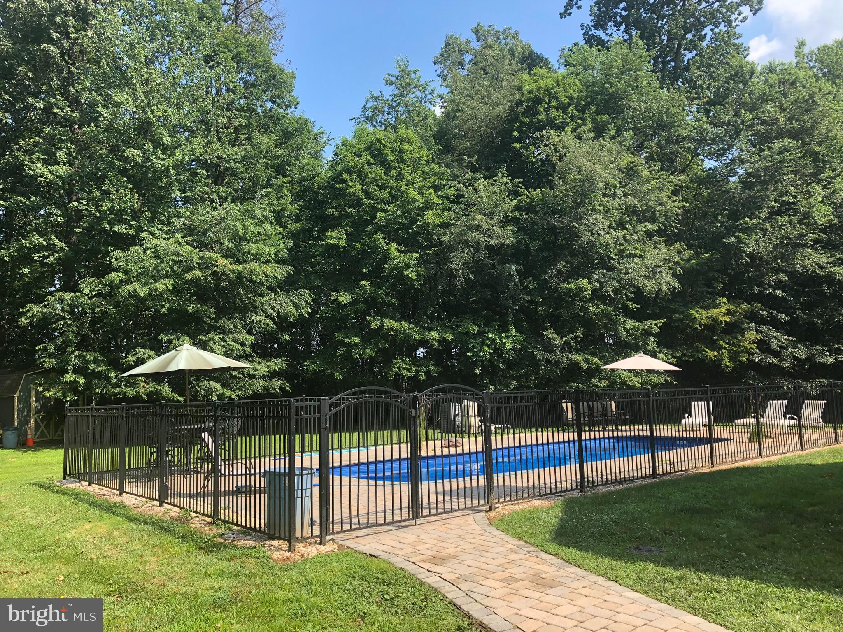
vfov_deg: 49.7
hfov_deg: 63.4
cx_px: 422
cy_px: 316
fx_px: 682
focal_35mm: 28
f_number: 1.8
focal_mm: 3.99
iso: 20
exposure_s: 1/600
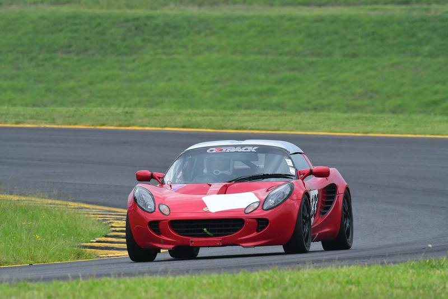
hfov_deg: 3.3
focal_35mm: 630
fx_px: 7842
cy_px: 150
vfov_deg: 2.2
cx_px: 224
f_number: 10
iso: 1000
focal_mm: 420
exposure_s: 1/640
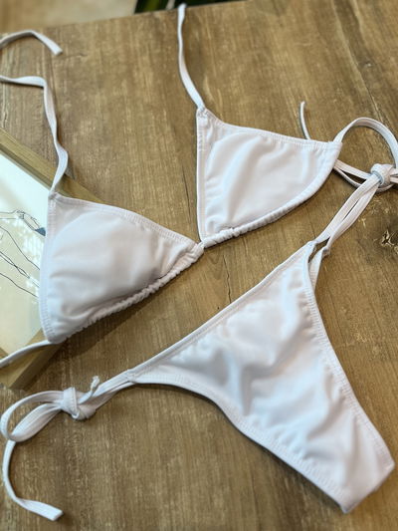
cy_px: 266
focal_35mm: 26
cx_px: 199
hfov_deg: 53.1
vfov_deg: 67.3
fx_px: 398
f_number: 1.6
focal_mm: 5.1
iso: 32
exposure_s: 1/104
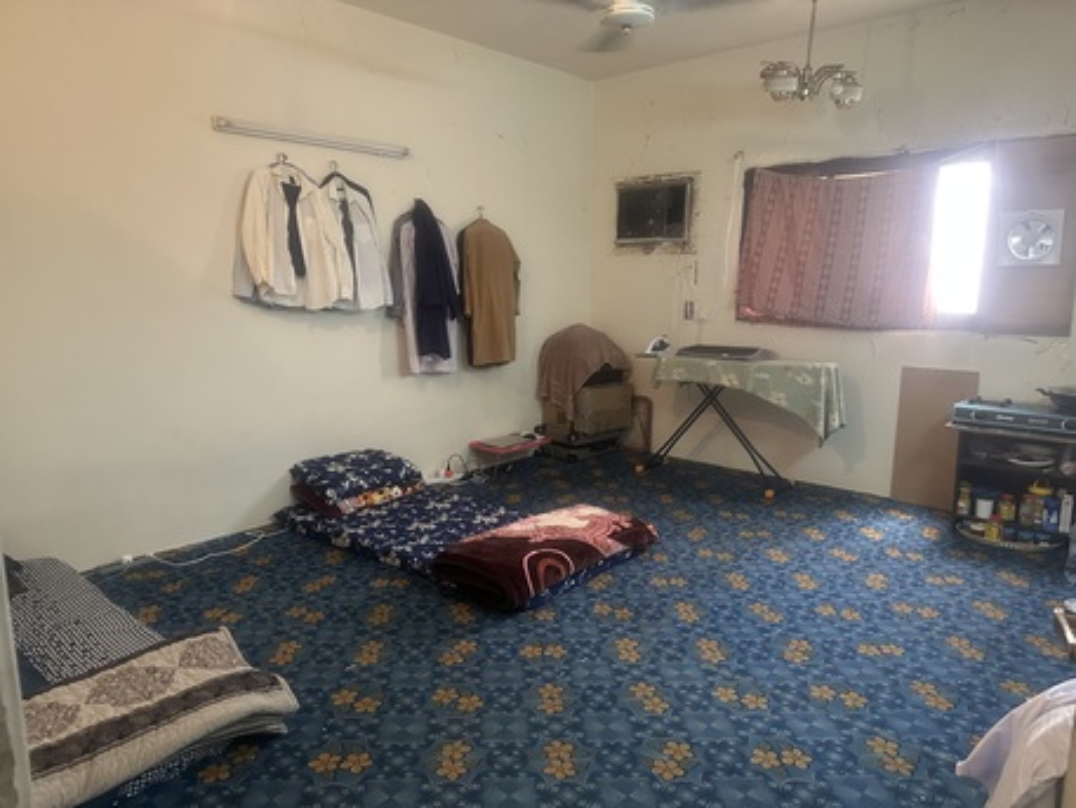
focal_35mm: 24
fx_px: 746
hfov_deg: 71.6
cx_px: 538
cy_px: 404
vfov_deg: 56.8
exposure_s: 1/60
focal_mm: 6.86
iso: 640
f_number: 1.78
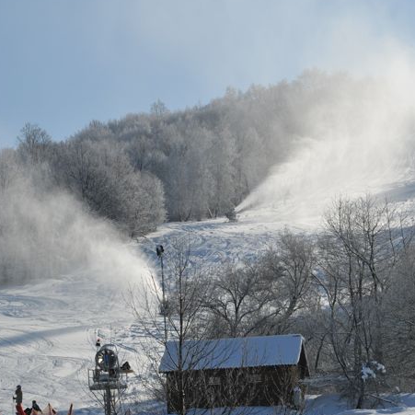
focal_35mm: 158
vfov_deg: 11.1
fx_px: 2143
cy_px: 217
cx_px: 347
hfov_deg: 11.0
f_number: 13
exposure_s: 1/640
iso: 200
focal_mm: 70
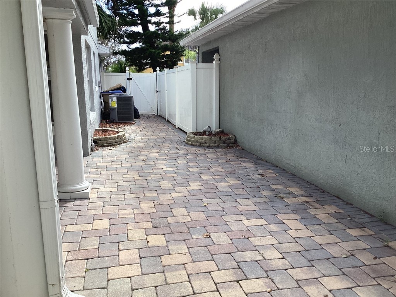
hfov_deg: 58.4
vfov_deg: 45.4
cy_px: 148
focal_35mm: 31
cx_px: 198
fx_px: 355
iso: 25
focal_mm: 3.3
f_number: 2.4
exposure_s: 1/344
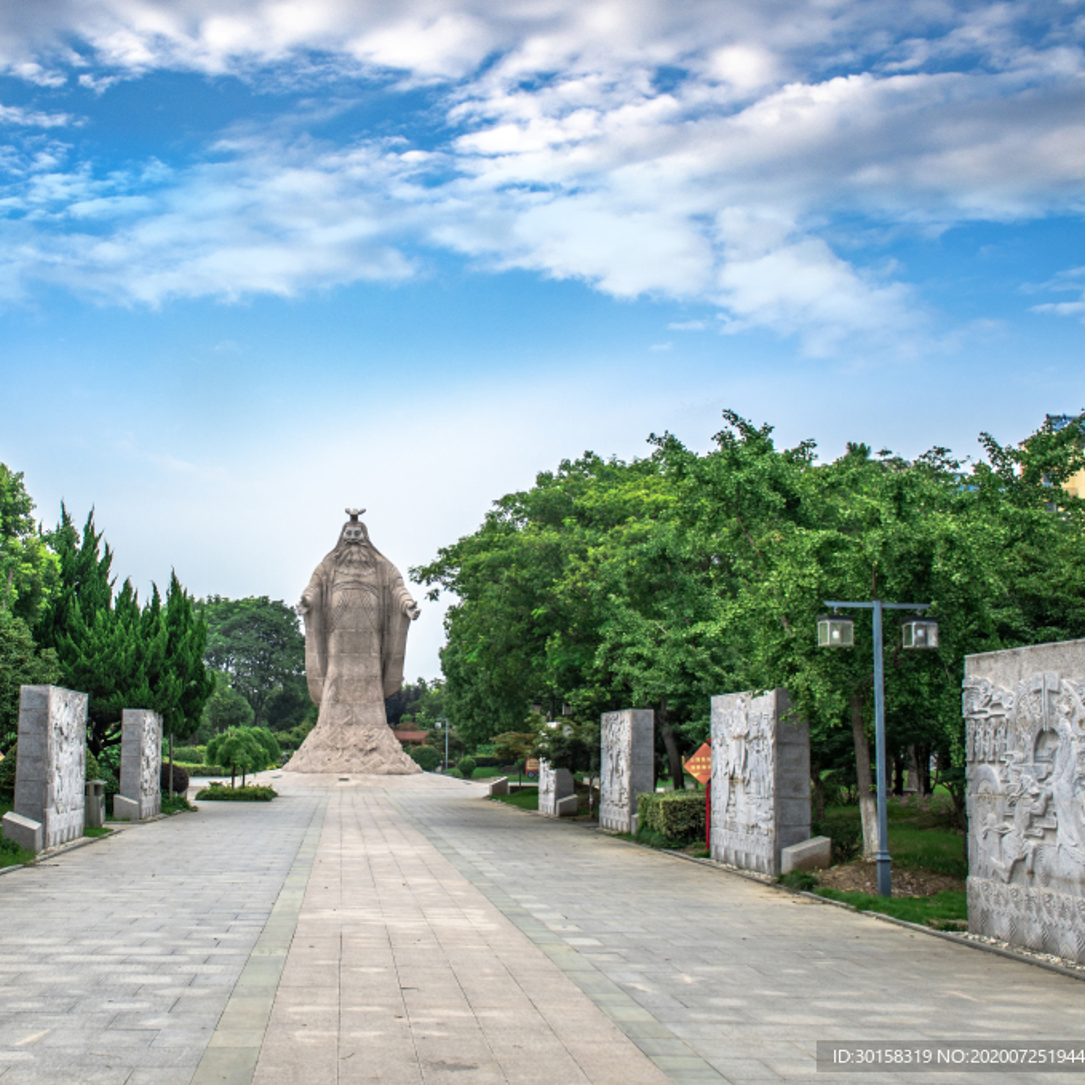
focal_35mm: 50
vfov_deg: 34.0
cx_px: 377
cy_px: 542
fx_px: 1773
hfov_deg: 33.8
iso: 125
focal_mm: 26
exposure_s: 1/1600
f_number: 4
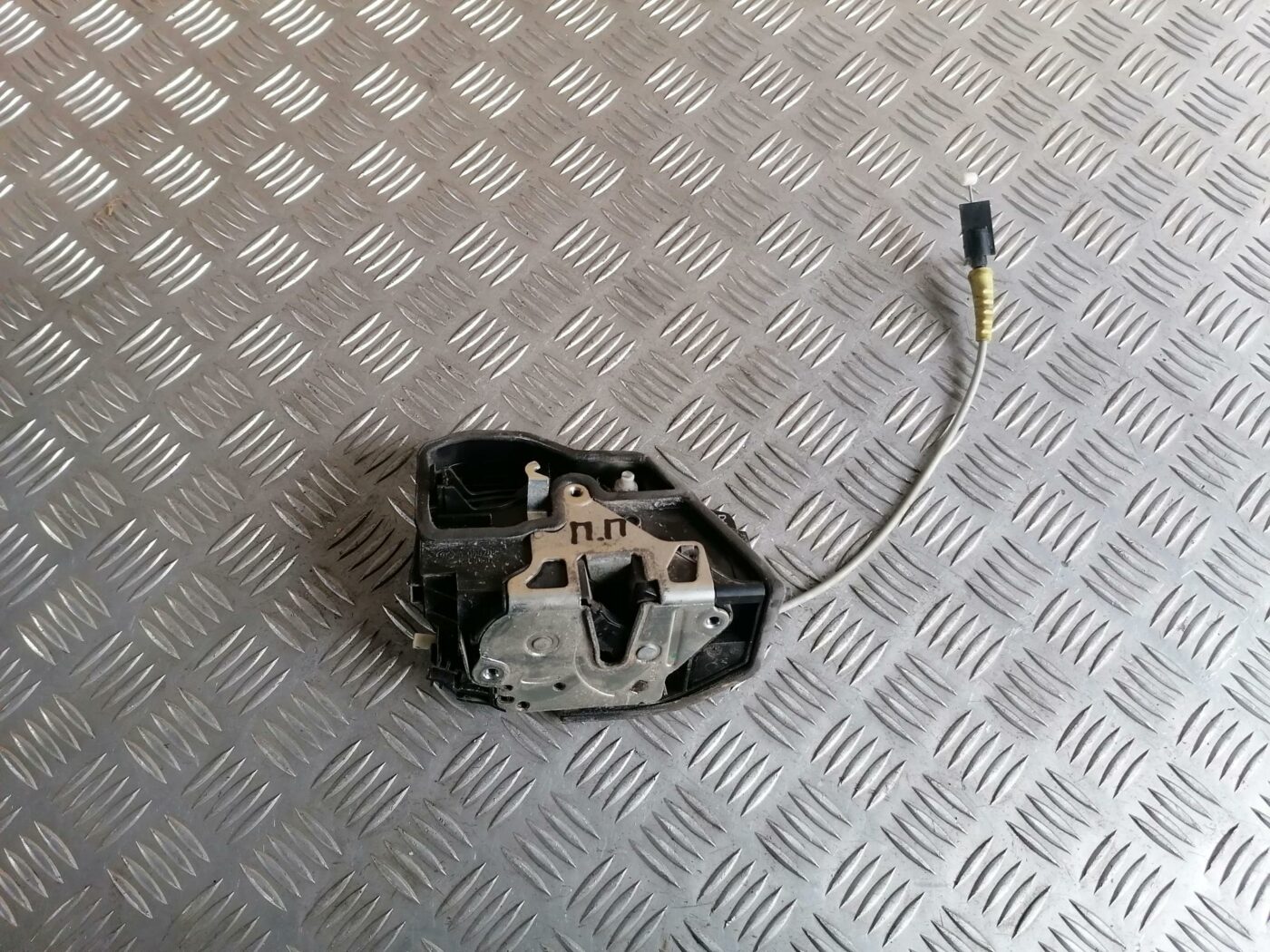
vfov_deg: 51.4
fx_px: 991
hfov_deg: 65.3
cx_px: 635
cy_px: 476
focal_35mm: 27
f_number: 1.8
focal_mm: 4.75
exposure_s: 1/33.3
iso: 200
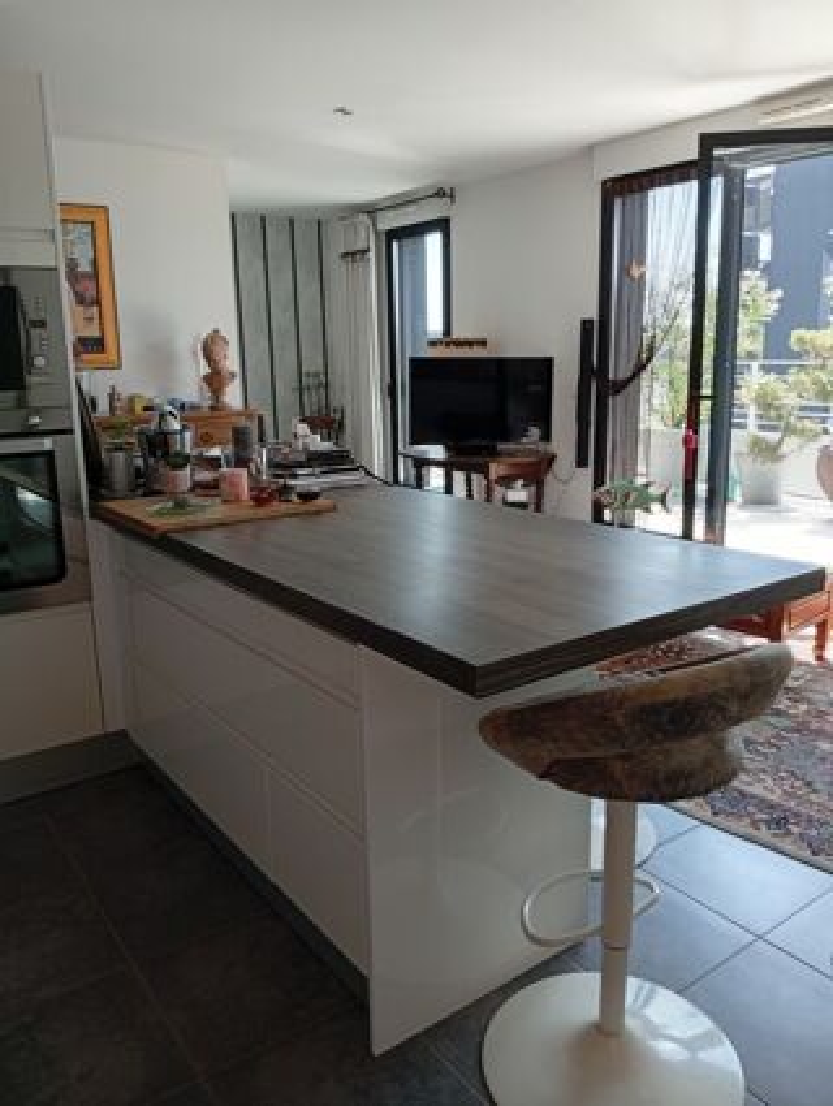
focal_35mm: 27
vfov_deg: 65.2
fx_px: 864
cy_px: 553
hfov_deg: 51.5
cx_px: 416
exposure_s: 1/50
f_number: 1.8
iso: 71
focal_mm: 3.98
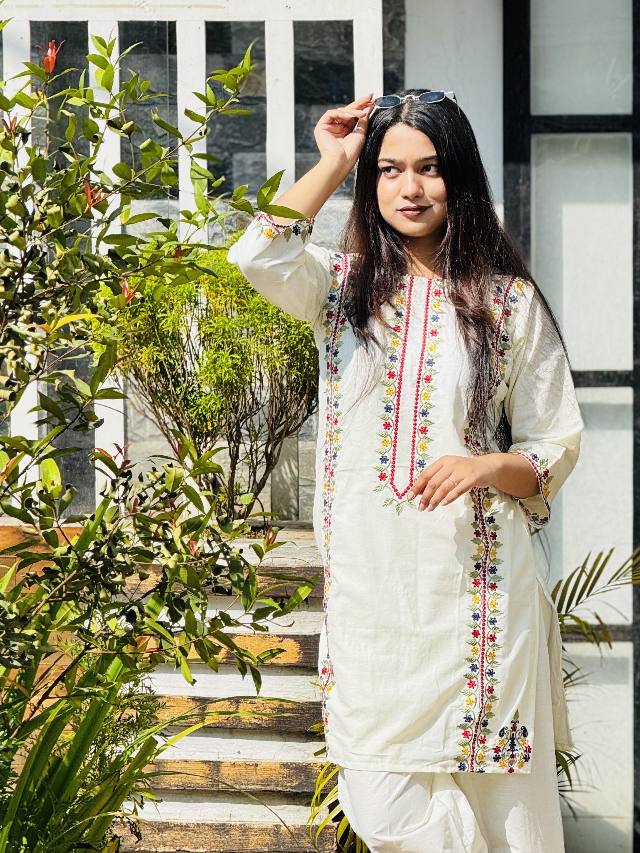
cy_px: 539
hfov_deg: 8.3
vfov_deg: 11.1
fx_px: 4387
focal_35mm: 178
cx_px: 447
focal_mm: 15.66
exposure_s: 1/1546
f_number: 2.8
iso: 50
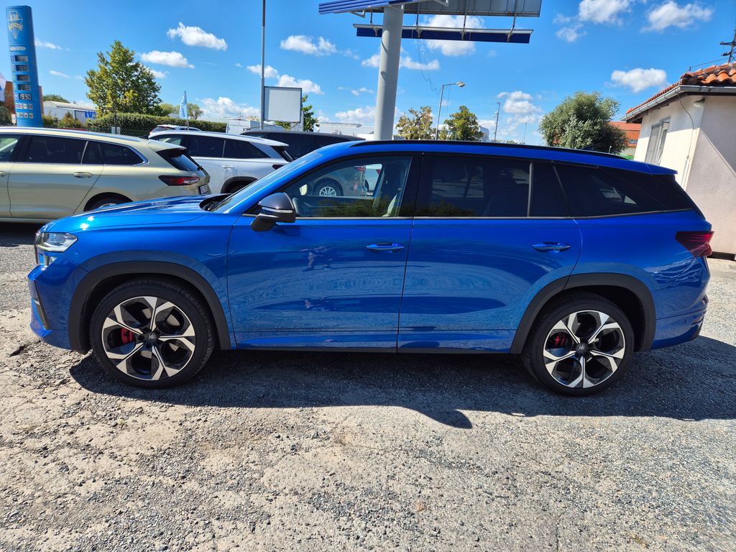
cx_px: 368
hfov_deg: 73.9
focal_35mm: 23
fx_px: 489
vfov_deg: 58.9
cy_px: 276
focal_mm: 5.4
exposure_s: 1/1300
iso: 25
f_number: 1.8
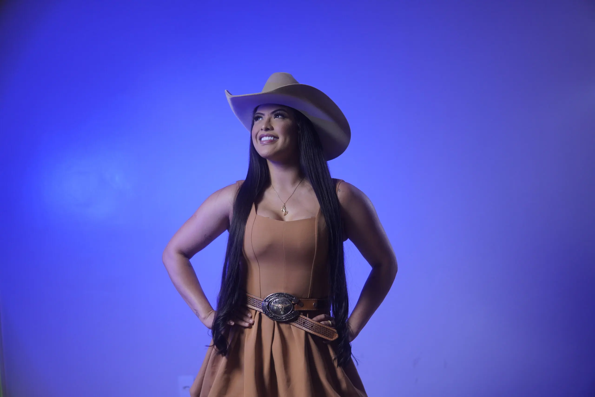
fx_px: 744
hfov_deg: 43.6
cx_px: 298
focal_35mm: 45
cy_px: 198
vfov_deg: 29.9
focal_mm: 30
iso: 100
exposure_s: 1/160
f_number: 1.8
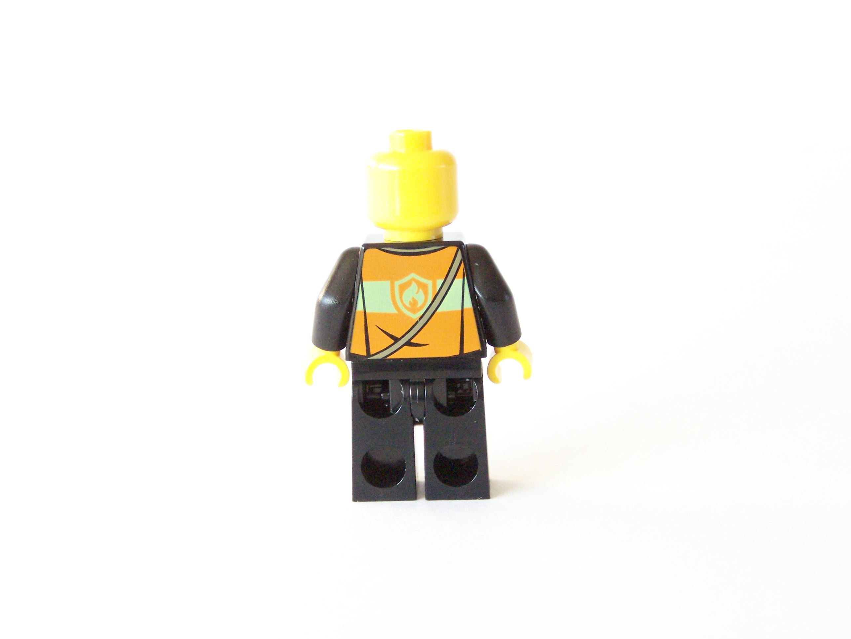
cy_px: 320
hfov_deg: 29.0
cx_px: 426
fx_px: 1647
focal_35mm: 67
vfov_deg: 21.9
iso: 400
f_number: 3.2
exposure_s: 1/90
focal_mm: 11.1
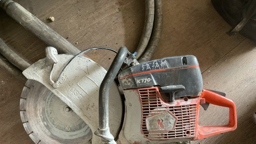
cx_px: 129
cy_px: 93
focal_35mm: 32
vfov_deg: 36.3
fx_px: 217
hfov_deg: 61.0
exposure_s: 1/40
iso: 320
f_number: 1.8
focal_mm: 3
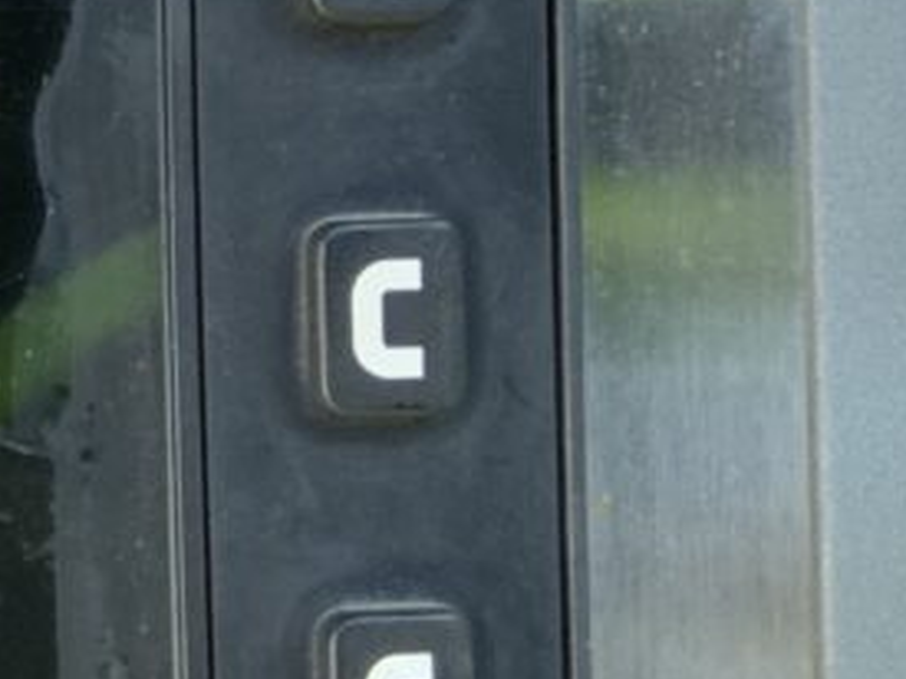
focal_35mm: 108
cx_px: -478
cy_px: 165
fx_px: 2825
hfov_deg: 16.5
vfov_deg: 13.6
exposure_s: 1/122
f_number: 1.8
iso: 32
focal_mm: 3
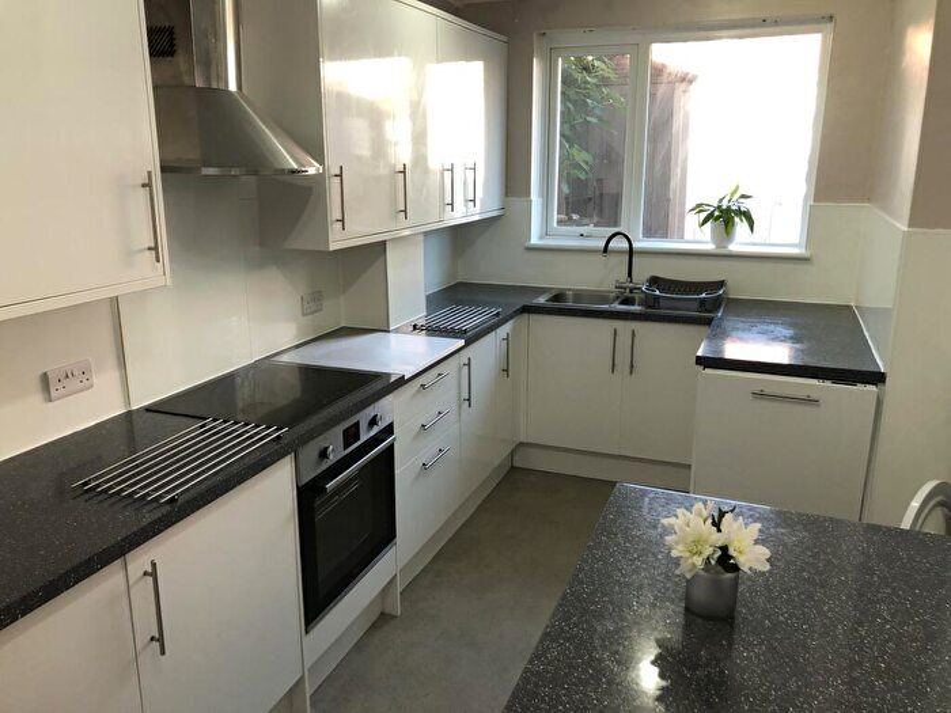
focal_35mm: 28
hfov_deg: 63.4
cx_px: 476
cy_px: 356
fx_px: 769
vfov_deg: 49.7
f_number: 1.8
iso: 40
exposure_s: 1/33
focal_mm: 4
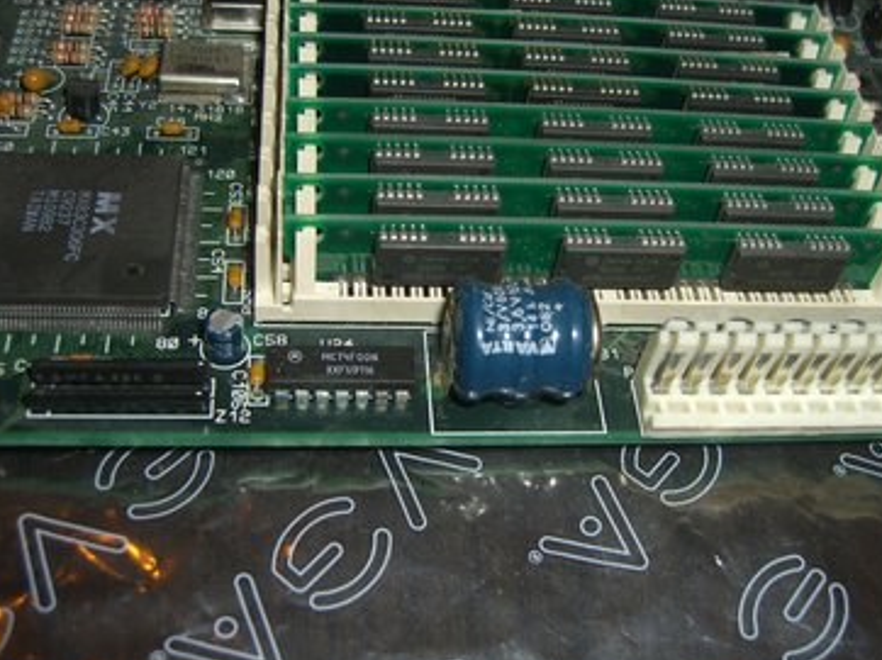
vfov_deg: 34.3
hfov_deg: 44.8
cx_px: 465
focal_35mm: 42
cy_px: 356
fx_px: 1069
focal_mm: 7.9
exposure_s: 1/60
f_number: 2.8
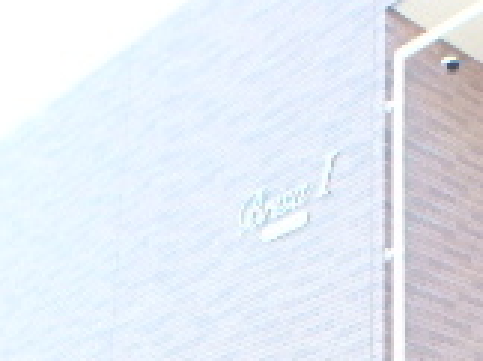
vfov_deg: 16.8
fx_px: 1156
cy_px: 456
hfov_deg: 22.6
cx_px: 489
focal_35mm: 83
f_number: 3.5
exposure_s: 1/60
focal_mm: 3.7
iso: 160
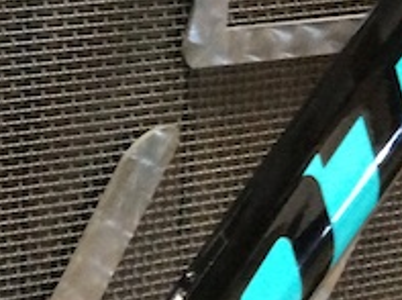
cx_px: -188
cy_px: -2
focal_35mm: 130
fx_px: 1507
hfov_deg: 14.3
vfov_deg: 11.3
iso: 320
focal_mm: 3.3
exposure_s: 1/20
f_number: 2.4
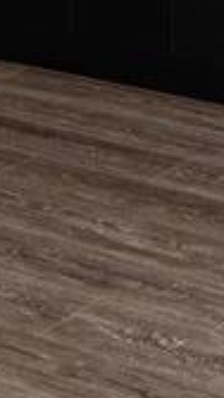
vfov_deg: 12.7
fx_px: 1625
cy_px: -328
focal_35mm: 154
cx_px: 81
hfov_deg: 7.9
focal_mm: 17
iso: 2000
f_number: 8
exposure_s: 1/40
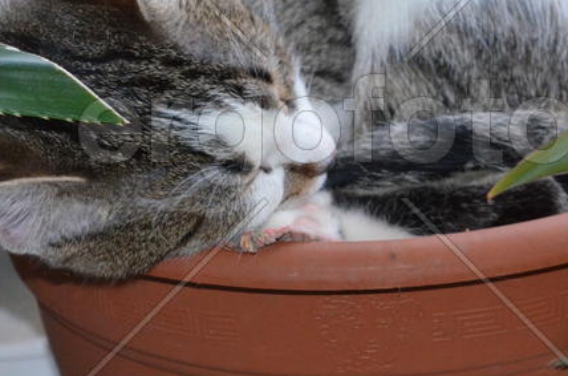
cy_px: 130
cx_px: 334
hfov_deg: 12.2
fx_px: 2660
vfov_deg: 8.1
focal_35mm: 169
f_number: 5.6
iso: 3200
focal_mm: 55
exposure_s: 1/60
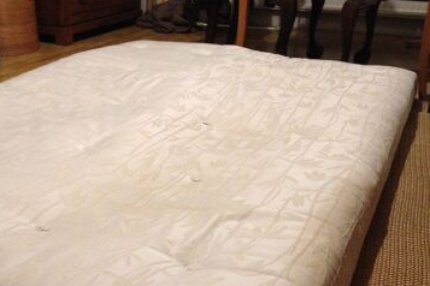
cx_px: 189
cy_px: 184
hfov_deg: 40.3
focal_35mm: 49
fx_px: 585
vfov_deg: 27.4
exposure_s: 1/17
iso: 400
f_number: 2.4
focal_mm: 4.28
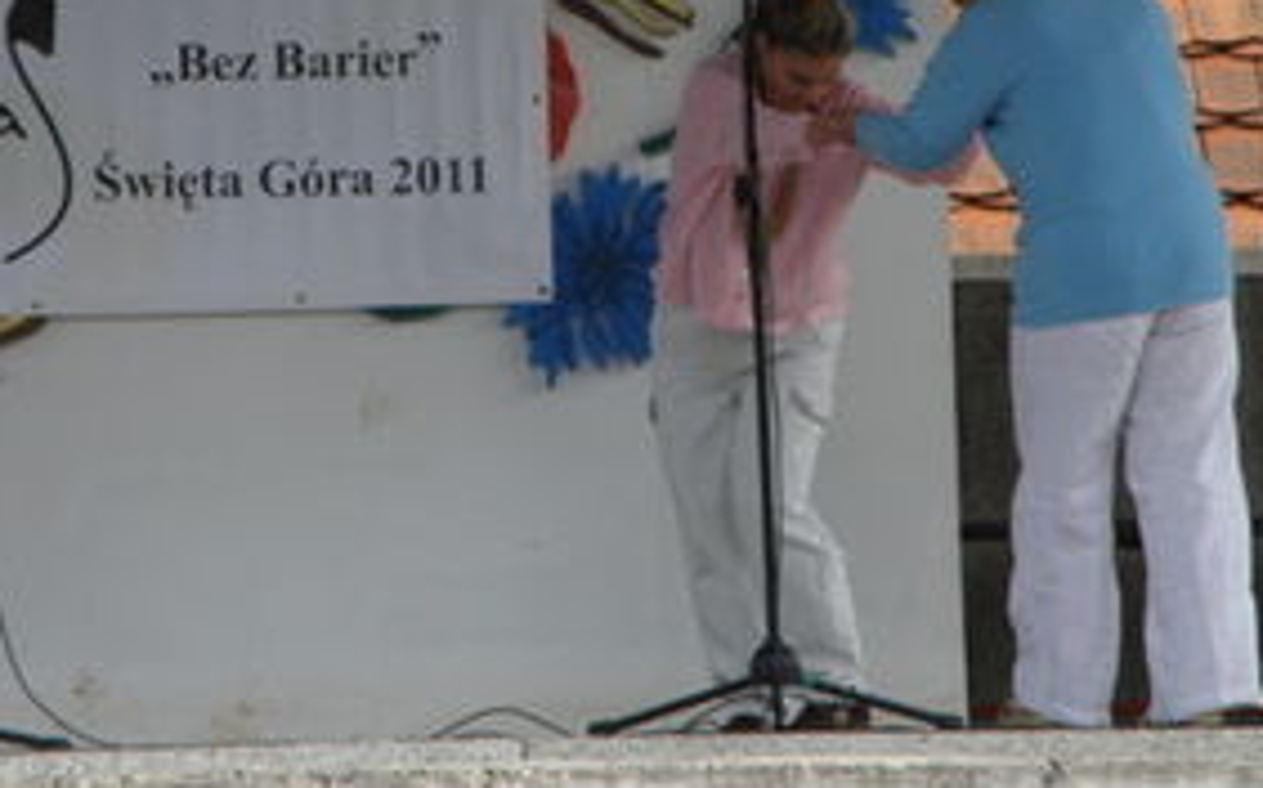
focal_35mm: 457
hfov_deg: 4.6
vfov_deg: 2.9
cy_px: 69
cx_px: 470
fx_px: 15724
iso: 125
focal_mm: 43.09
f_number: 4.5
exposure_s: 1/500
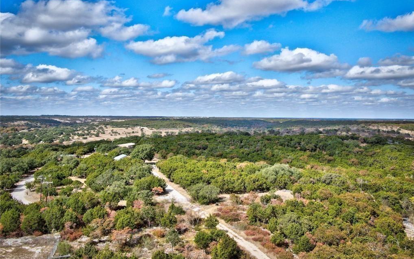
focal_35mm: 32
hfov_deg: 59.7
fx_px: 361
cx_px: 208
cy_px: 108
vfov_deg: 39.3
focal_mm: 5.2
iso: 100
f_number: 3.1
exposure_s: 1/1250
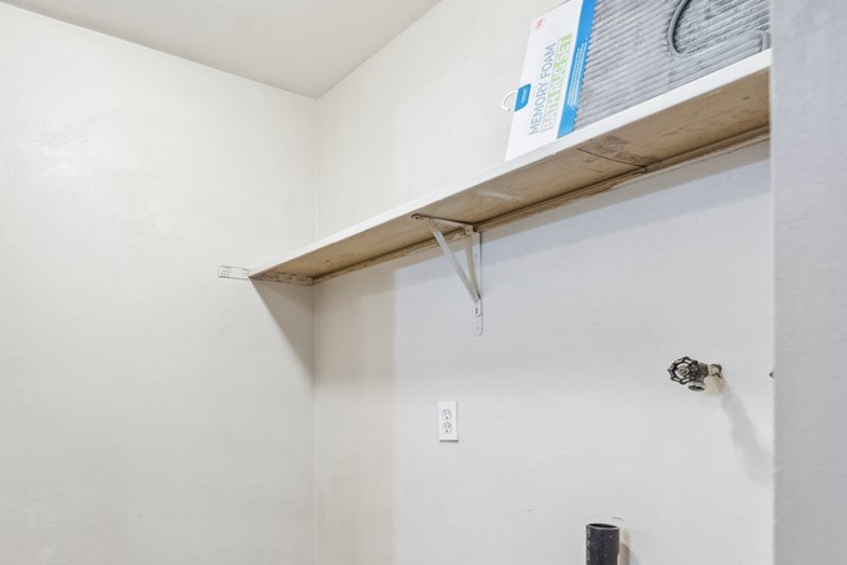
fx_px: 565
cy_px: 428
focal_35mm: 24
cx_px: 211
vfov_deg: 50.8
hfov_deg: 68.9
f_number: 5.6
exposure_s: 1/30
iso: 1000
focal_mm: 15
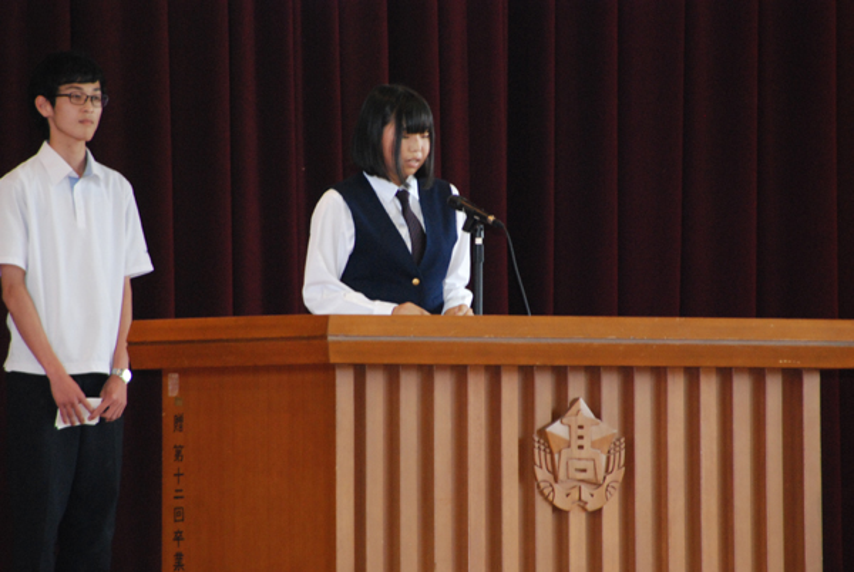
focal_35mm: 450
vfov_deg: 3.1
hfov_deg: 4.6
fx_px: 10691
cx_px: 427
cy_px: 286
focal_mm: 300
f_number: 6.3
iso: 1600
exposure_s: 1/60
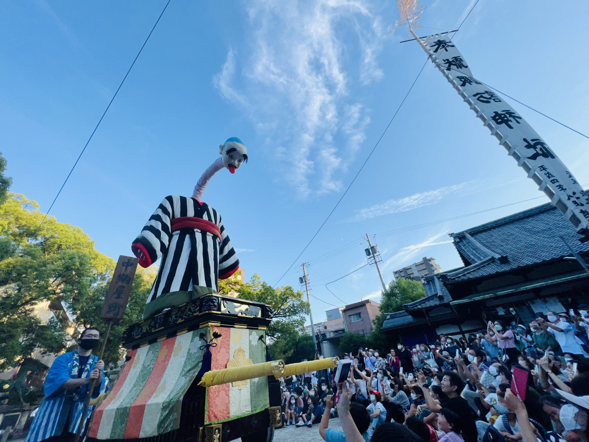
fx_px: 221
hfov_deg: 106.2
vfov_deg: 89.9
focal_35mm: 13
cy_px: 221
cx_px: 294
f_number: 1.8
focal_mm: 1.57
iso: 32
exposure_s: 1/547
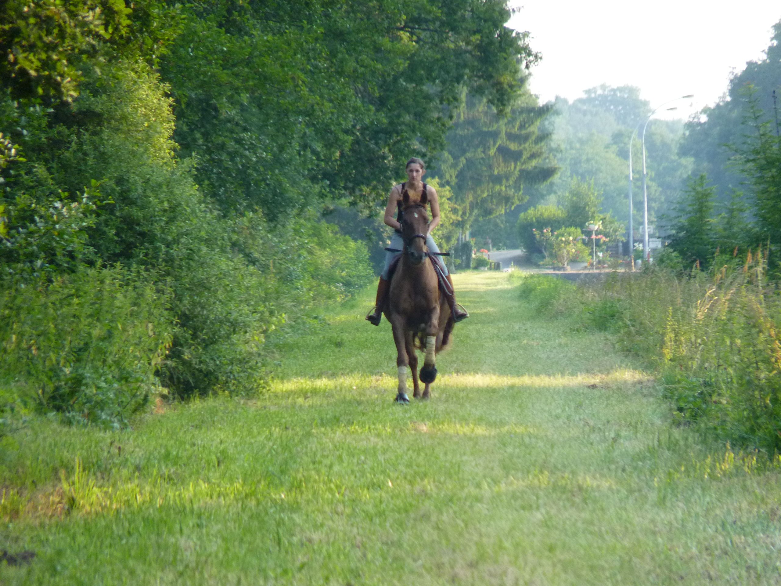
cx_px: 390
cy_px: 293
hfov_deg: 4.8
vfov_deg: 3.6
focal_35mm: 414
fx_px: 9341
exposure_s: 1/200
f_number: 3.7
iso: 250
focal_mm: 73.6
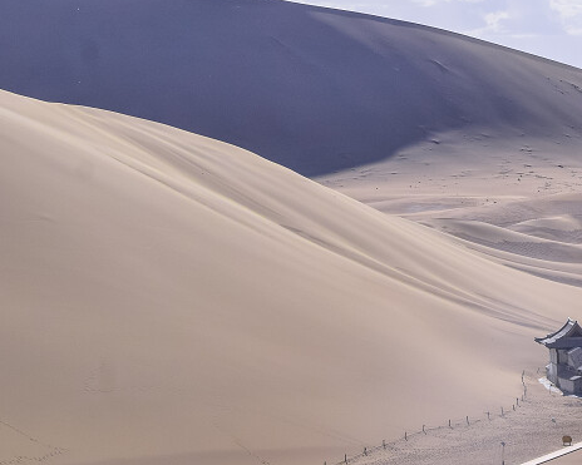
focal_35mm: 132
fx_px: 2273
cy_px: 118
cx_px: 793
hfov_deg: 13.9
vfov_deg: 11.7
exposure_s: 1/500
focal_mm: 34
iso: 200
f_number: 11
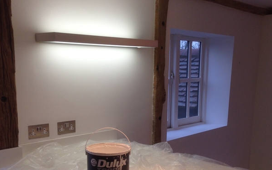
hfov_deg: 42.6
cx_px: 136
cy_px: 131
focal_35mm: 47
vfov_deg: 27.0
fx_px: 348
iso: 64
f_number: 2.4
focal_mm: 4.12
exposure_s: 1/60
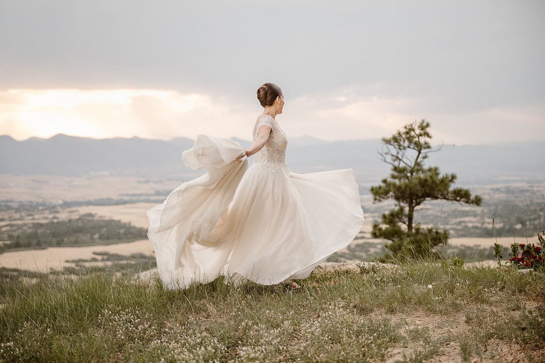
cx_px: 272
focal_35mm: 58
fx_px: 878
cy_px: 182
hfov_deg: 34.5
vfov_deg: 23.4
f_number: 2.8
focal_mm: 58
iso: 640
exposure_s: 1/500
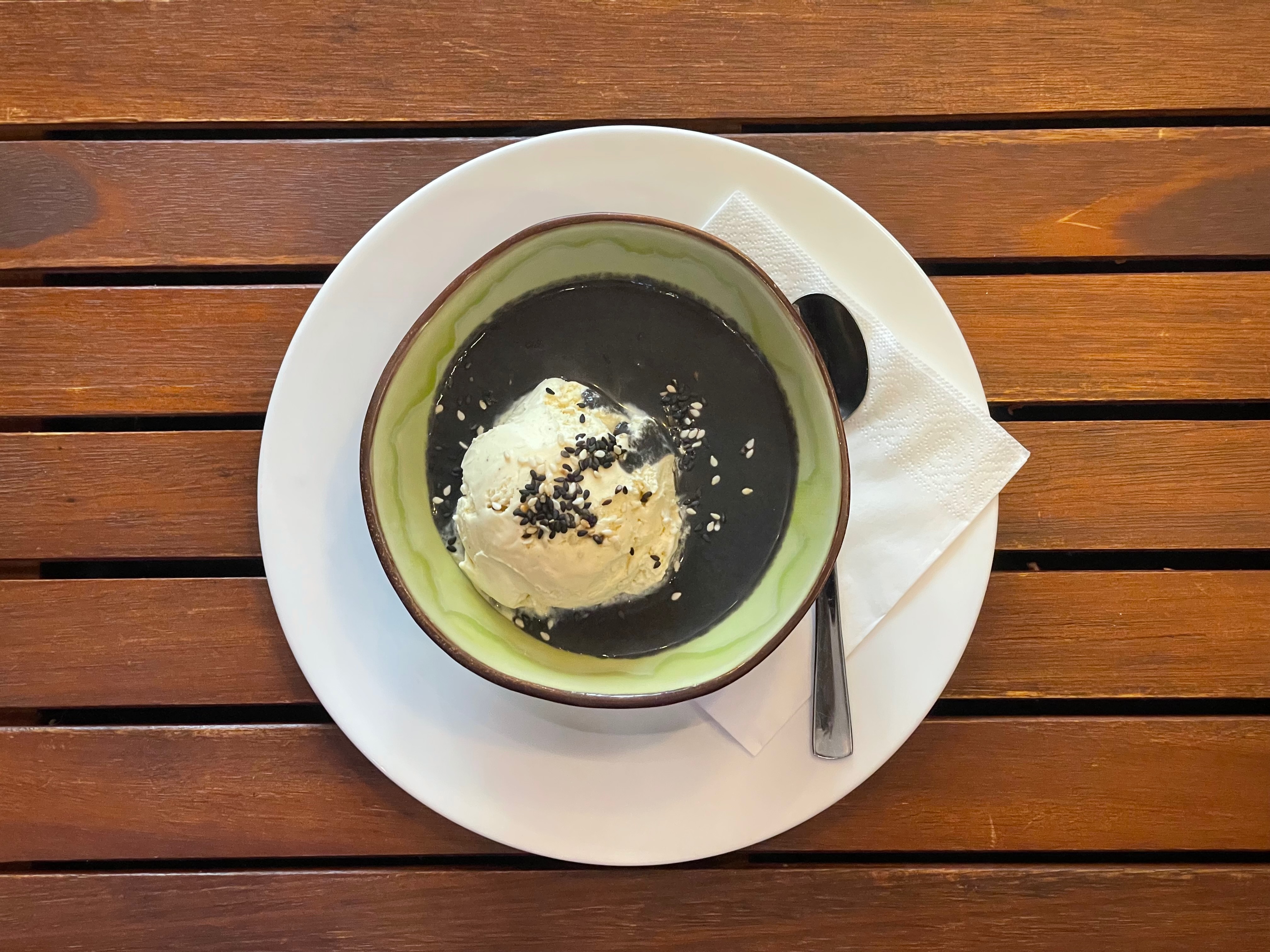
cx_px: 635
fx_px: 1908
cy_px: 476
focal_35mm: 52
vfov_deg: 28.0
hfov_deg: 36.8
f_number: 2
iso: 800
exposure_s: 1/40
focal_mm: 6
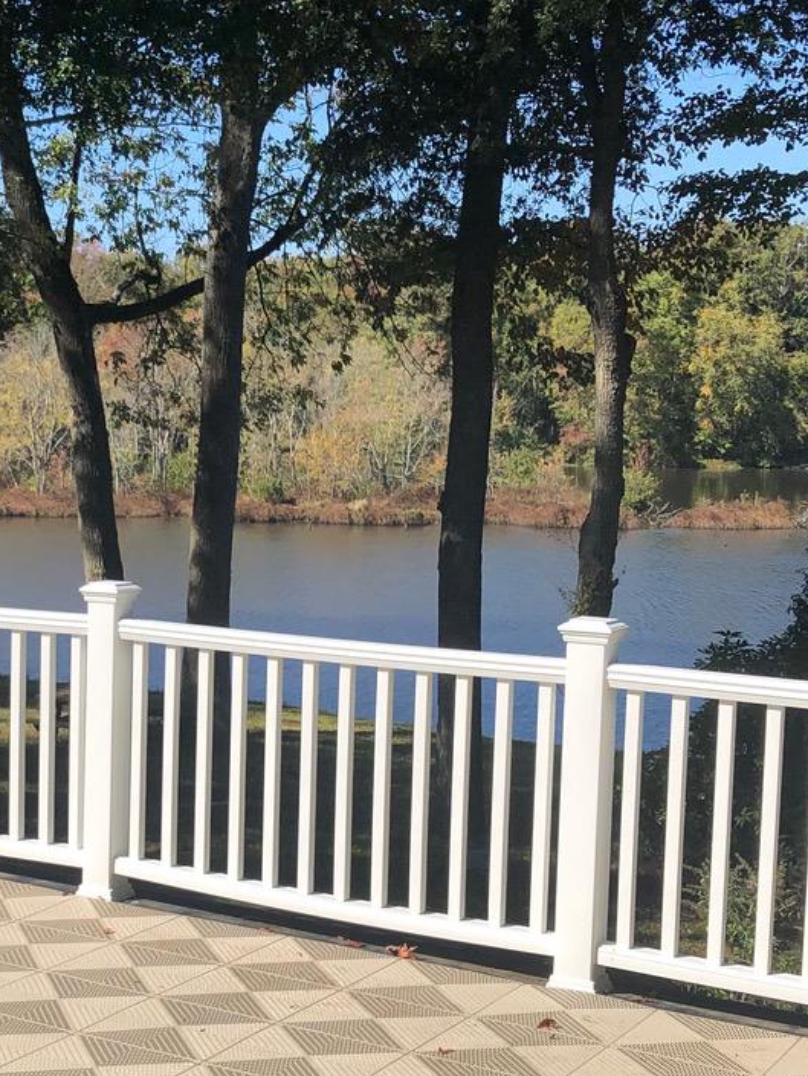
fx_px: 1898
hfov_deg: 23.3
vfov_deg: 31.6
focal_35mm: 61
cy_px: 598
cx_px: 57
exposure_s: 1/1845
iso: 20
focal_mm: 4
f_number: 1.8
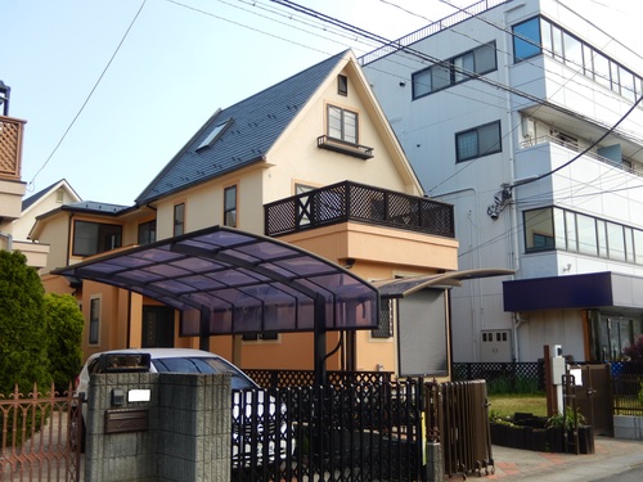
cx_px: 322
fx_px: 669
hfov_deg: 51.4
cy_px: 241
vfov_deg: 39.7
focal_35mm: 36
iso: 125
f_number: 4
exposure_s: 1/400
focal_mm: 6.5
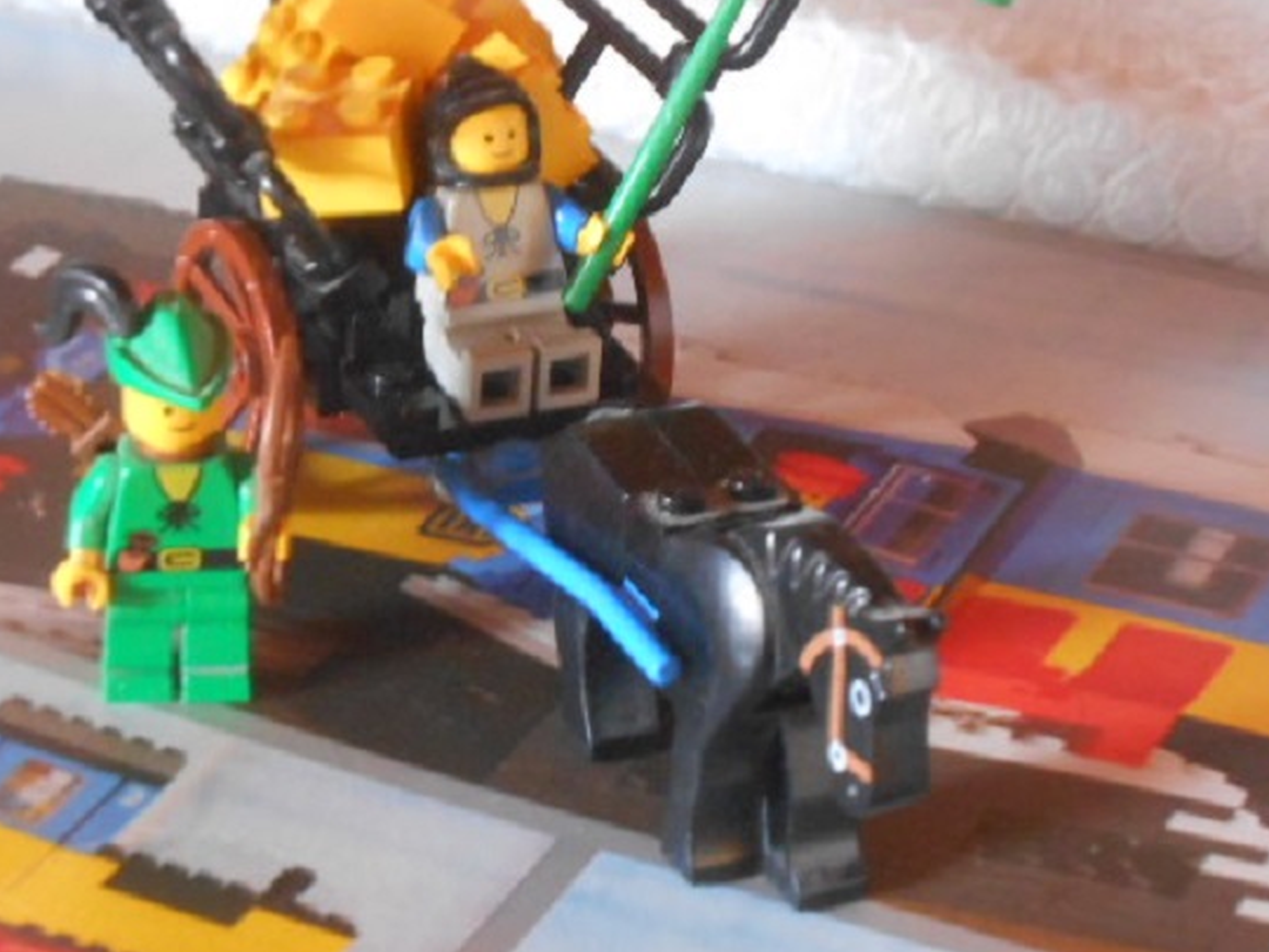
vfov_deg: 12.3
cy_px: 421
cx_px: 555
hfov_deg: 16.4
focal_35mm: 120
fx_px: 4399
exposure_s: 1/3
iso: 800
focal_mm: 14.5
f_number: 6.6
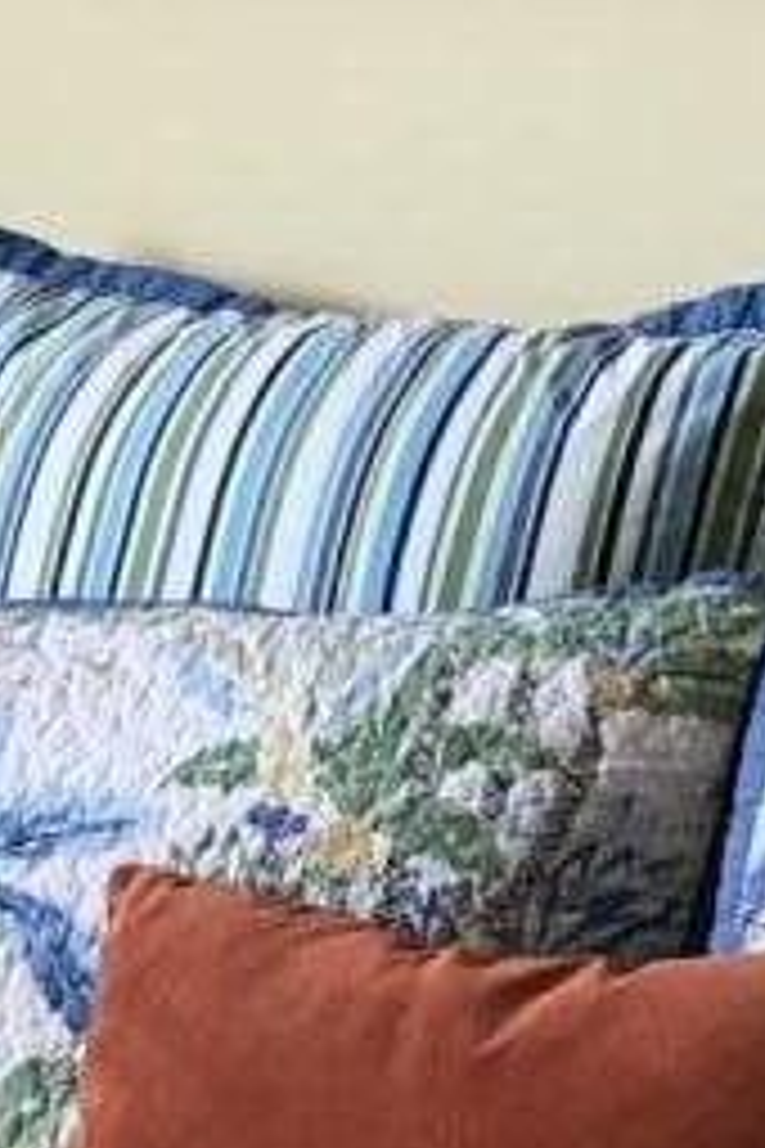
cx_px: -806
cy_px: 1112
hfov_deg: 5.9
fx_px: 7267
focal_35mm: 228
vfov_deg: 9.0
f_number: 1.8
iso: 25
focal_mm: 3.99
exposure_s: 1/40
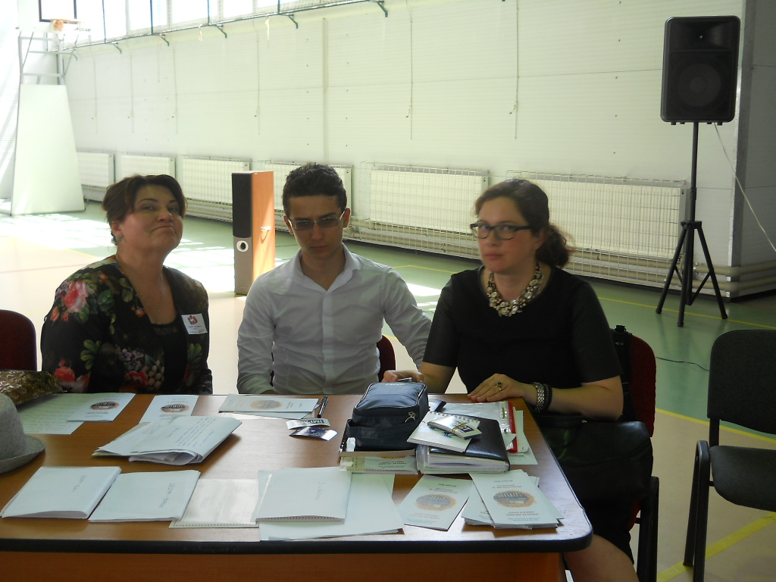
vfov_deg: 35.1
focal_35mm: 41
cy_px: 291
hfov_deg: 45.8
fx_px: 919
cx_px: 388
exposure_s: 1/40
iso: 80
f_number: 3.1
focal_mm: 6.72
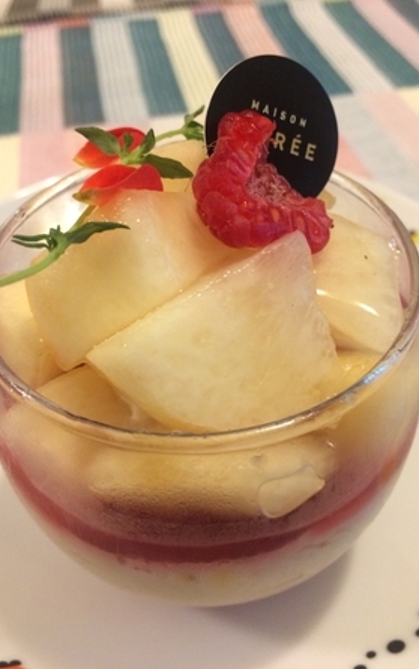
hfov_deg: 40.6
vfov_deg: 61.2
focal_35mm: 31
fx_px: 566
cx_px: 201
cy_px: 333
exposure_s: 1/33
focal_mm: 4.15
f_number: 2.2
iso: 320
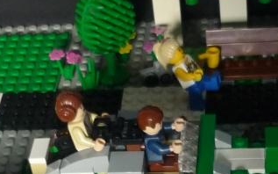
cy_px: 228
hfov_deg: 18.4
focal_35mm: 113
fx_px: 856
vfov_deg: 11.3
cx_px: 186
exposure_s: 1/30
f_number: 2.8
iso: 250
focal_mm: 5.5
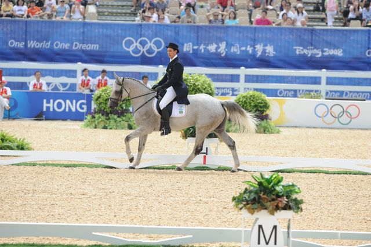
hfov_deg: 6.9
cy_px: 124
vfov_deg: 4.6
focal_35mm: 300
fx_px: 3090
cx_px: 186
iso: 640
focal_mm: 300
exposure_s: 1/2500
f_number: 5
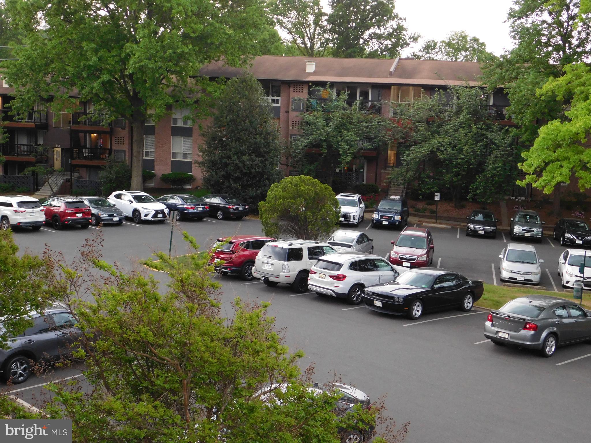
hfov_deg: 37.5
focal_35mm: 51
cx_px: 296
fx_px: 871
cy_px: 222
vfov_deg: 28.6
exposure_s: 1/30
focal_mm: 9
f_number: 3.8
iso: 280
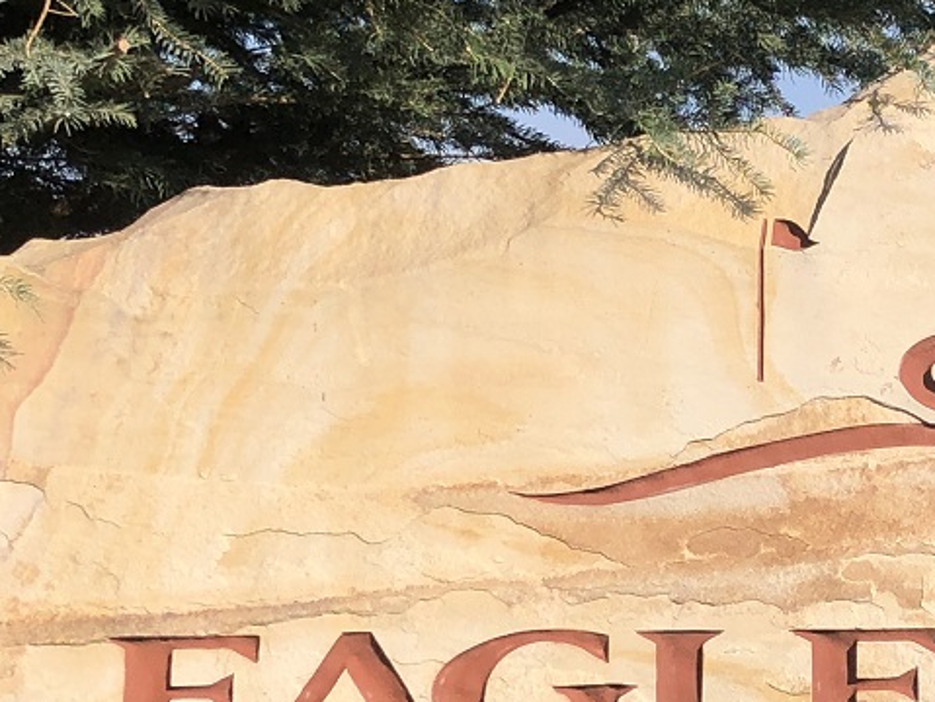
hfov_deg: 17.9
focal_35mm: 106
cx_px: 1018
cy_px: 449
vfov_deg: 14.0
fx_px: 2865
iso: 20
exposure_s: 1/3205
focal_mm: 3.99
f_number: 1.8
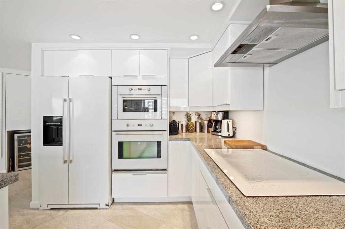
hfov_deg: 96.8
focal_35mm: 16
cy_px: 114
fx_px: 153
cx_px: 172
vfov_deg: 73.7
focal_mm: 16
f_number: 8
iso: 200
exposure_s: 1/3
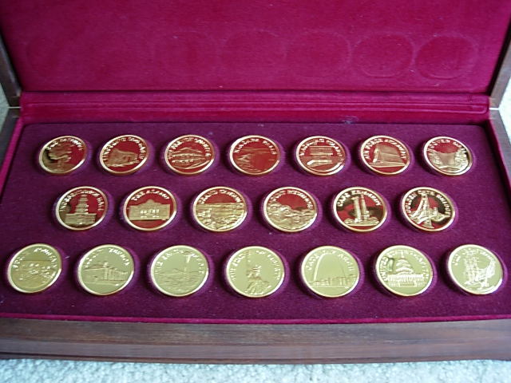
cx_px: 256
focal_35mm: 38
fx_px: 561
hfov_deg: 49.0
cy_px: 192
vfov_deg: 37.7
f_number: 2.8
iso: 64
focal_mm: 7.8
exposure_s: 1/12.6
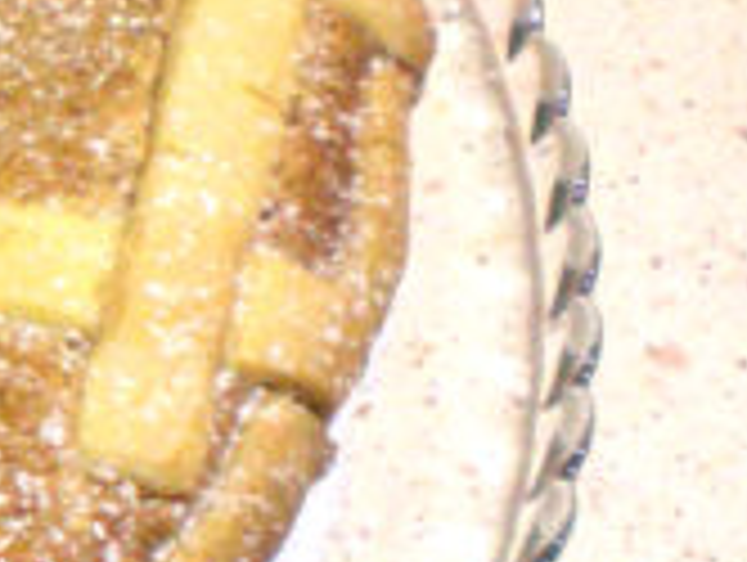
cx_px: -542
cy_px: 229
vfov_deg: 10.9
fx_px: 2939
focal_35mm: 136
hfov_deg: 13.2
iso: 400
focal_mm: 6.3
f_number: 3.1
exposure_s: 1/100
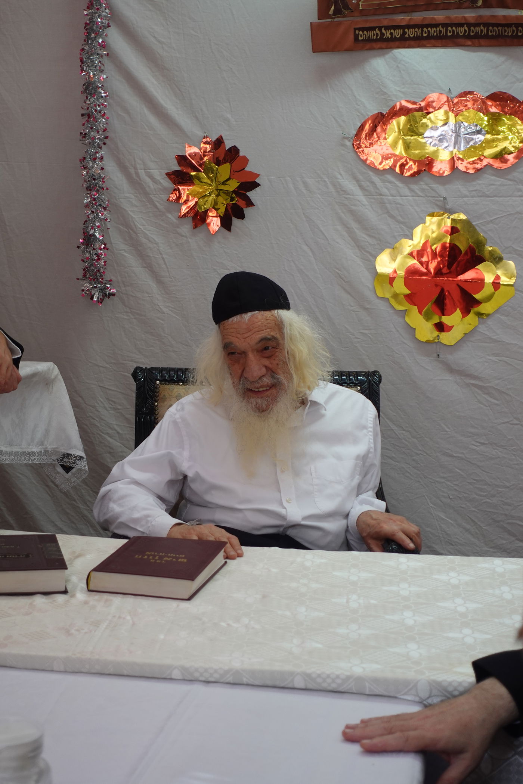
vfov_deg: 28.8
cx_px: 262
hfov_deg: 19.5
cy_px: 392
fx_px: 1525
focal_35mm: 70
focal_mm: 25.7
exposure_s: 1/80
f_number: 2.8
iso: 200
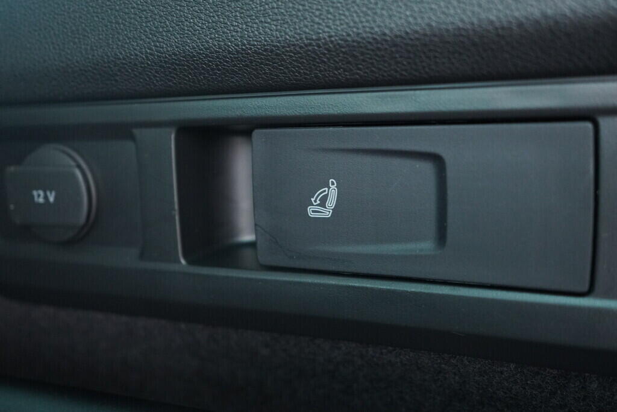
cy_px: 206
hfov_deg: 53.1
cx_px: 308
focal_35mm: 36
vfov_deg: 36.9
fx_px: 617
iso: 2500
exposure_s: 1/40
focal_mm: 24
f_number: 2.8
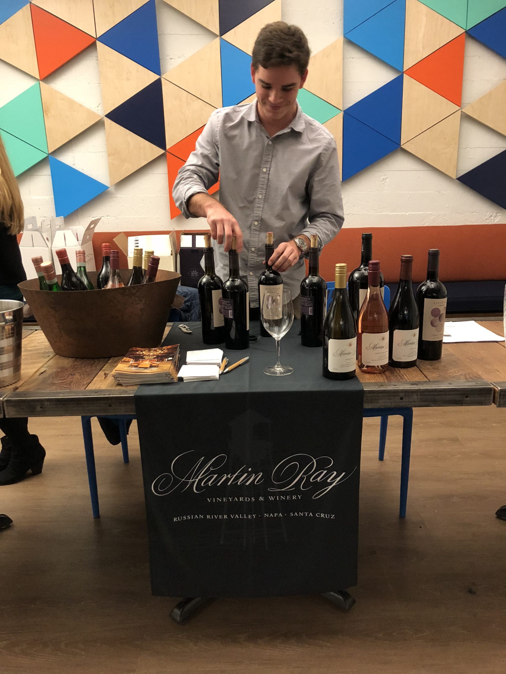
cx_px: 253
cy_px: 337
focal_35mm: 29
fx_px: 565
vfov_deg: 61.7
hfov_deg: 48.2
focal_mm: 3.99
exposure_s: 1/61
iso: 400
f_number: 1.8
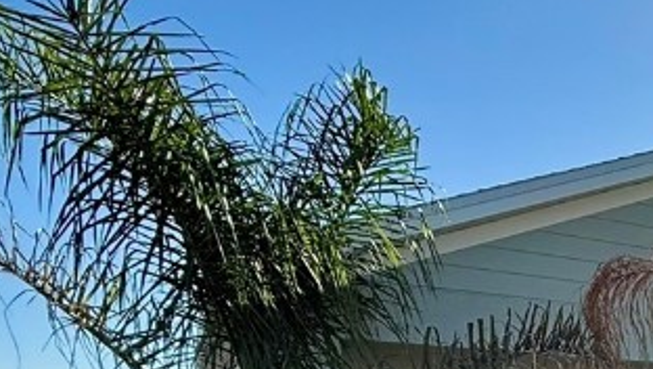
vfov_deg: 20.9
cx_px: 850
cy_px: 530
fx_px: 866
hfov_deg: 31.7
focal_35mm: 50
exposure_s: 1/1312
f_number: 2.2
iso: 64
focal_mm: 2.22
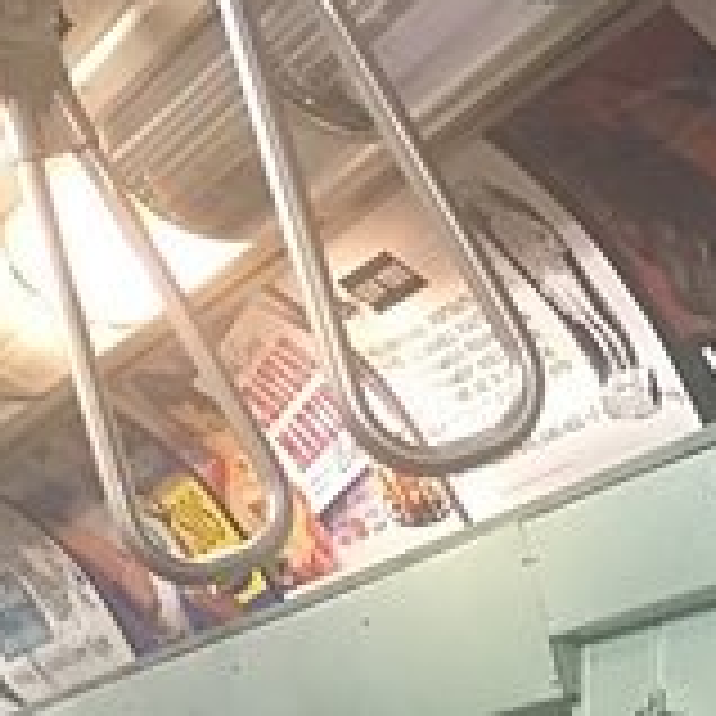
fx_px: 2832
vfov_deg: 13.2
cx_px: 1085
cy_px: 1227
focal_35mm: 121
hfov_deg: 13.5
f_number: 2.2
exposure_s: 1/30
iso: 200
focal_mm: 4.15
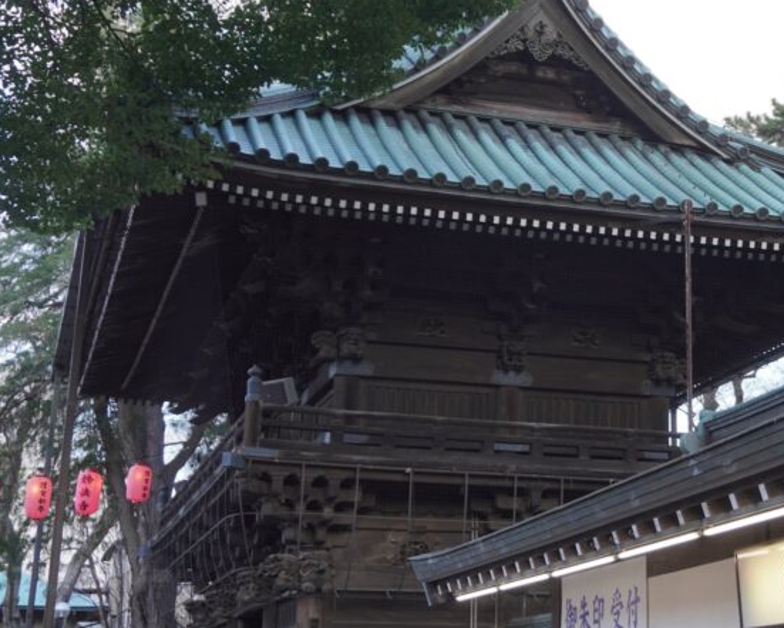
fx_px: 1578
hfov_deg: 27.4
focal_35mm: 68
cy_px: 150
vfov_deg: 22.3
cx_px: 609
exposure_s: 1/60
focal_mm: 26
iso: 160
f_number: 4.5
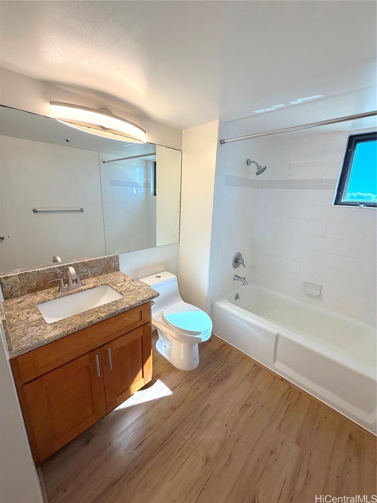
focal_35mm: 14
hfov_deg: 85.6
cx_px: 188
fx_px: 203
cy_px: 252
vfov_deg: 102.1
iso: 200
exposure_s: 1/120
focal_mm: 2.22
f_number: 2.2
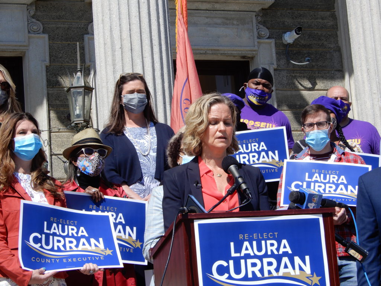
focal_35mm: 95
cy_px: 143
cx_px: 190
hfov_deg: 20.7
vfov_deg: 15.6
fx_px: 1046
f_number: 5
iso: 80
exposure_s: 1/500
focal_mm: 16.9
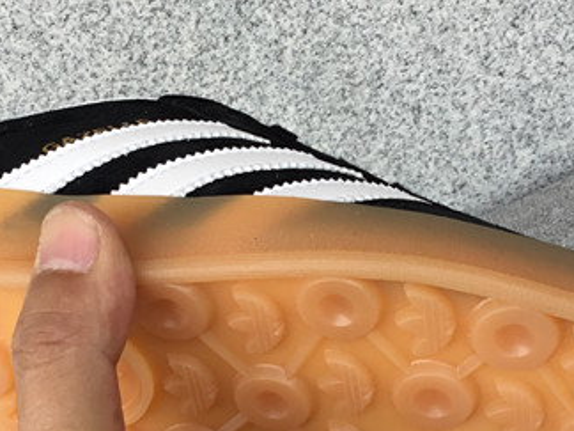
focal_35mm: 86
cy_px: 283
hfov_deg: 22.7
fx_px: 1426
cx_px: 227
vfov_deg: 17.1
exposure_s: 1/134
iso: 25
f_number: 2.4
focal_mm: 3.3
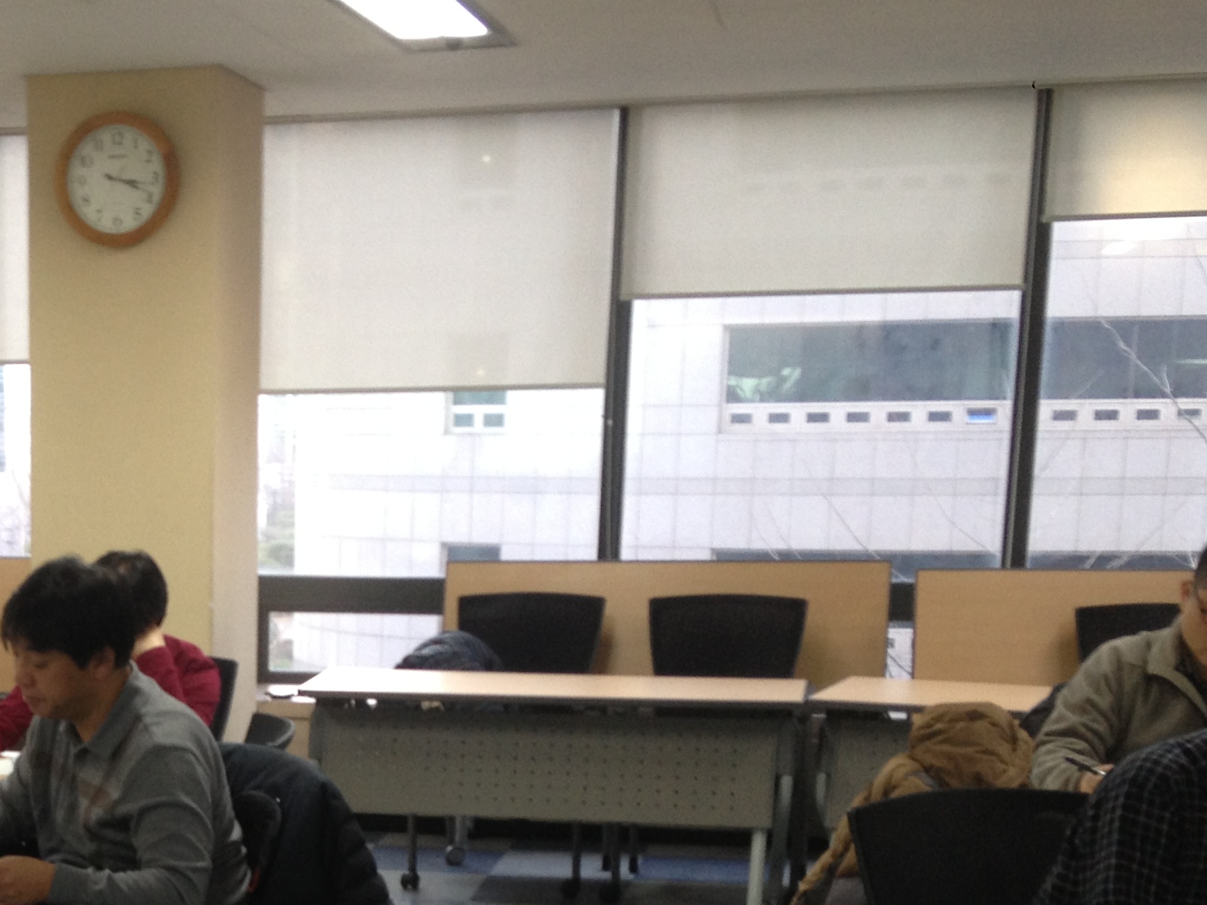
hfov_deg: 24.3
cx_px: 29
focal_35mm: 77
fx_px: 2685
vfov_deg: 18.6
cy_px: 914
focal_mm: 4.28
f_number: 2.4
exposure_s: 1/20
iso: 64
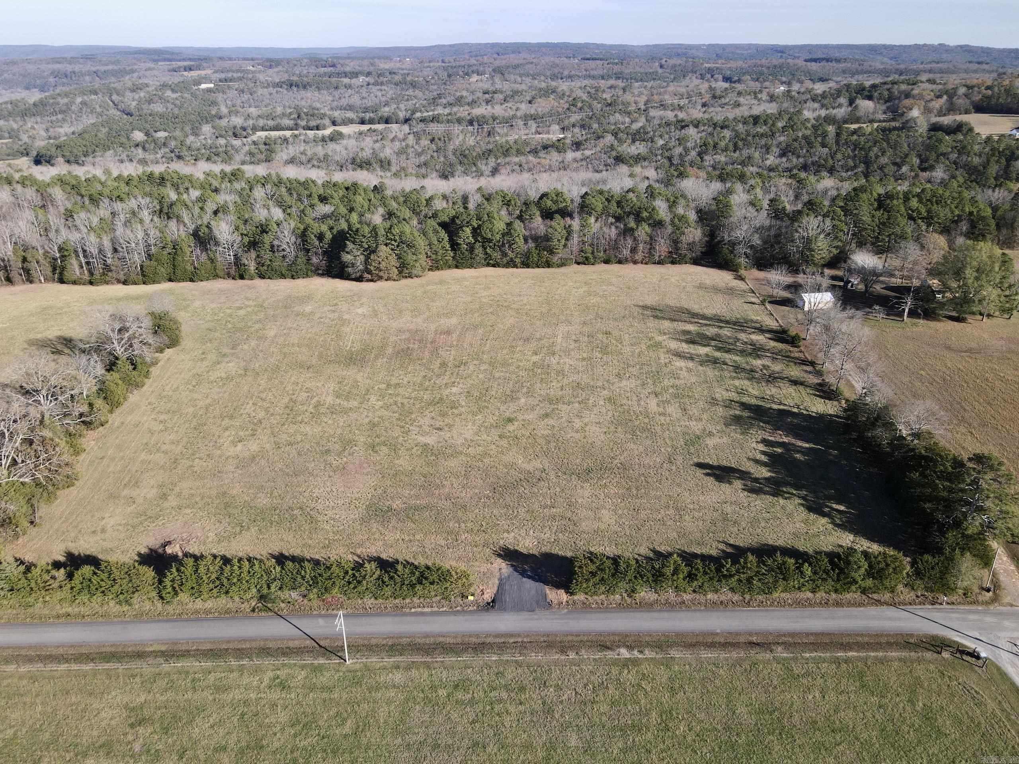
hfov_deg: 71.6
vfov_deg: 56.8
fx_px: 706
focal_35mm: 24
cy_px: 382
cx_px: 510
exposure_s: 1/15
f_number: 2.8
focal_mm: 4.5
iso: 230
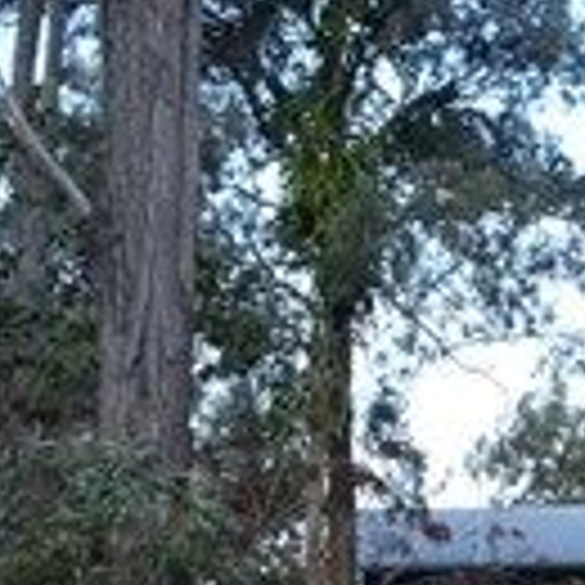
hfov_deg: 10.0
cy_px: 166
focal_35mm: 167
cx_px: 963
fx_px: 3193
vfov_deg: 10.5
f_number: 3.5
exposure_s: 1/250
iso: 80
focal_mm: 4.1
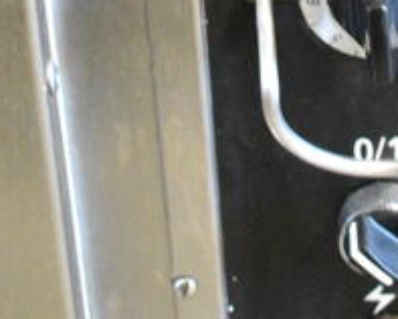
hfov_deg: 11.7
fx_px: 1924
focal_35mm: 163
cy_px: -245
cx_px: 378
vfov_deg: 9.1
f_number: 4.5
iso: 6400
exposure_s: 1/50
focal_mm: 25
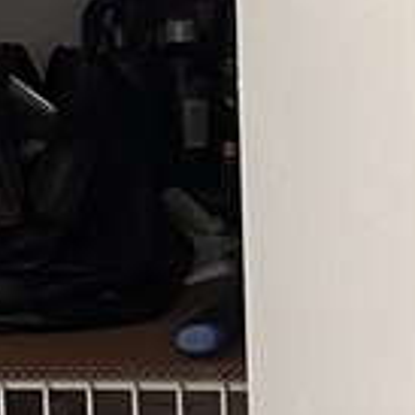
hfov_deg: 9.6
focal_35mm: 181
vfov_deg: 9.6
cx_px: -9
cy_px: -18
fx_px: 2455
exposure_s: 1/60
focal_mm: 5.7
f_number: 1.5
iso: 160
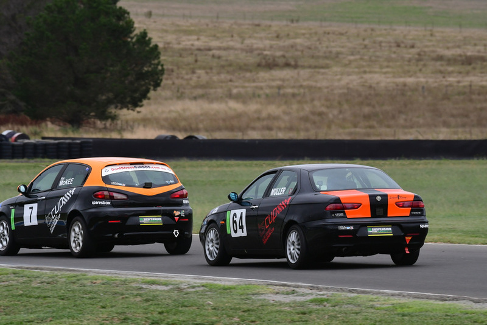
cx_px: 244
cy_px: 162
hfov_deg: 4.0
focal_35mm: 510
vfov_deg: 2.7
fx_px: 6901
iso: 640
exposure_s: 1/640
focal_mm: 340
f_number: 10
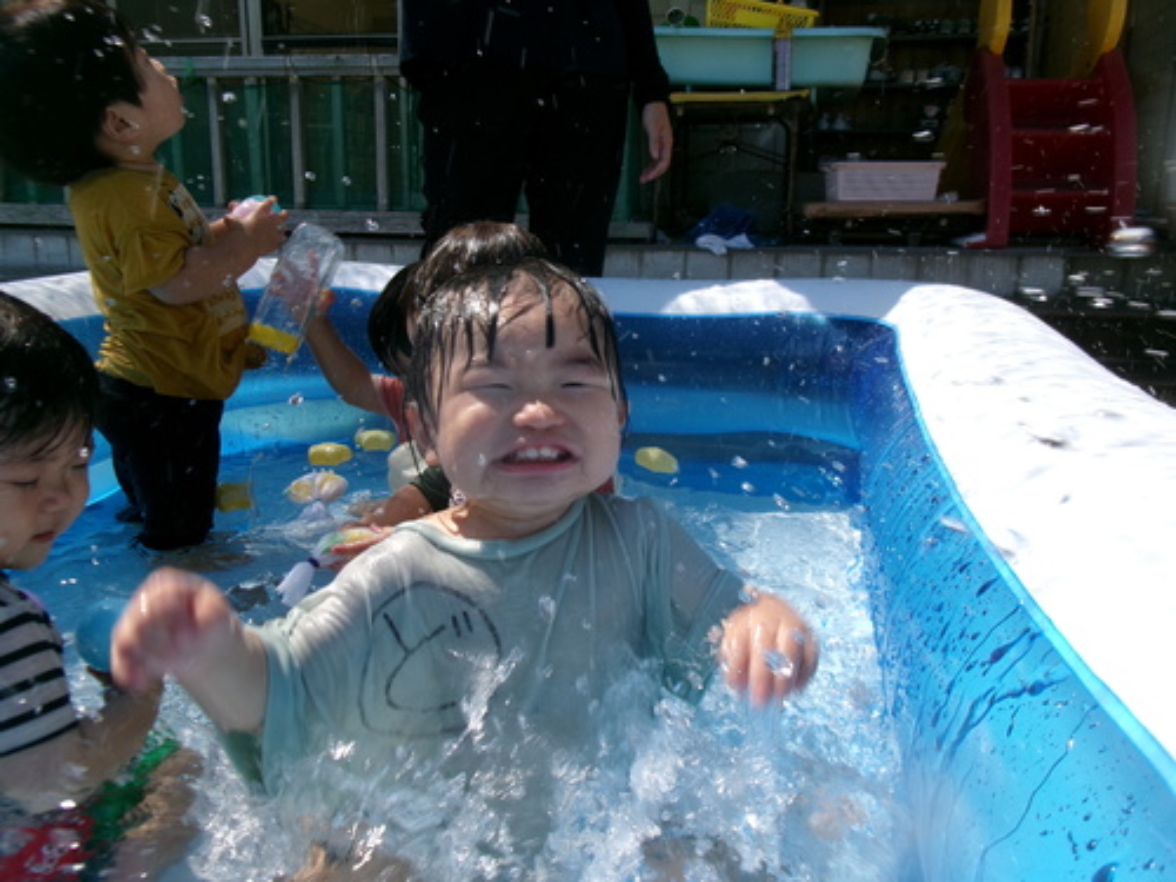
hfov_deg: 63.4
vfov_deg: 49.7
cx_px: 588
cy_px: 441
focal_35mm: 28
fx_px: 951
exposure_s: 1/210
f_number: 3.9
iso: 100
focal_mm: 5.1
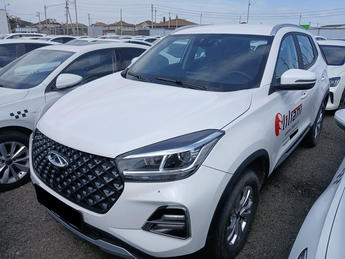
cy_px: 130
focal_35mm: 26
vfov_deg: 53.1
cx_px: 172
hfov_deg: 67.3
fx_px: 259
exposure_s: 1/703
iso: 20
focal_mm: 3.98
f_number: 1.8
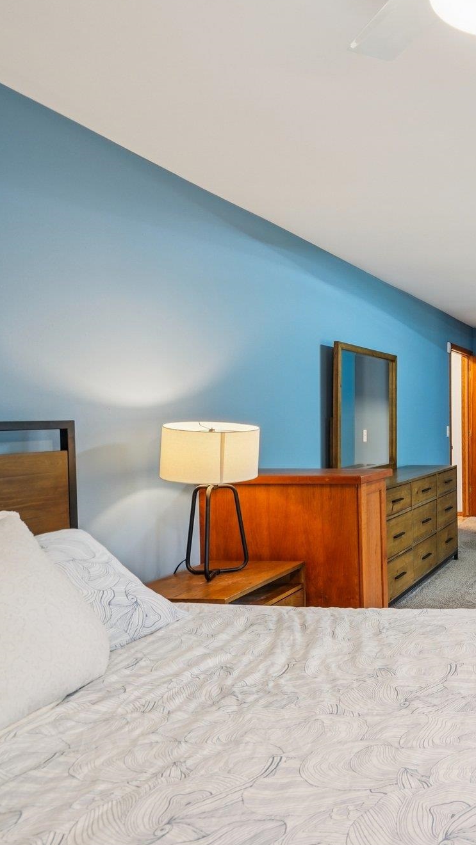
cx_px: 634
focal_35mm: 26
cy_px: 424
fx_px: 583
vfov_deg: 71.9
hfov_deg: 32.3
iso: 320
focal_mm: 16
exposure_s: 1/8
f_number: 8
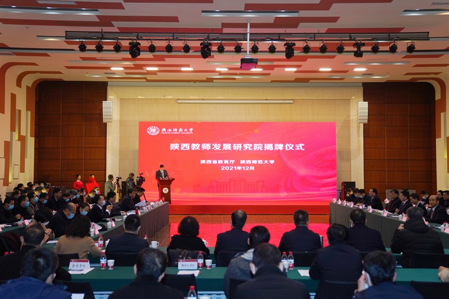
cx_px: 224
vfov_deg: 32.6
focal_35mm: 41
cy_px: 150
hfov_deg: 47.4
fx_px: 511
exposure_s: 1/200
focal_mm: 41
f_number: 2.8
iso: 800
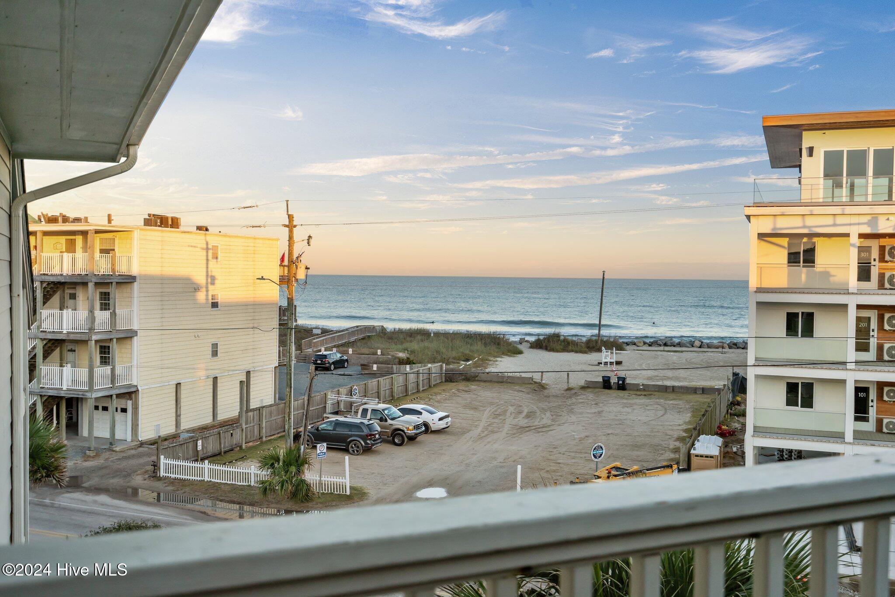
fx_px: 870
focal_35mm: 35
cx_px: 448
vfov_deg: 37.8
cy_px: 298
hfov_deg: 54.4
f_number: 4
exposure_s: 1/800
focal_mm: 35
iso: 400
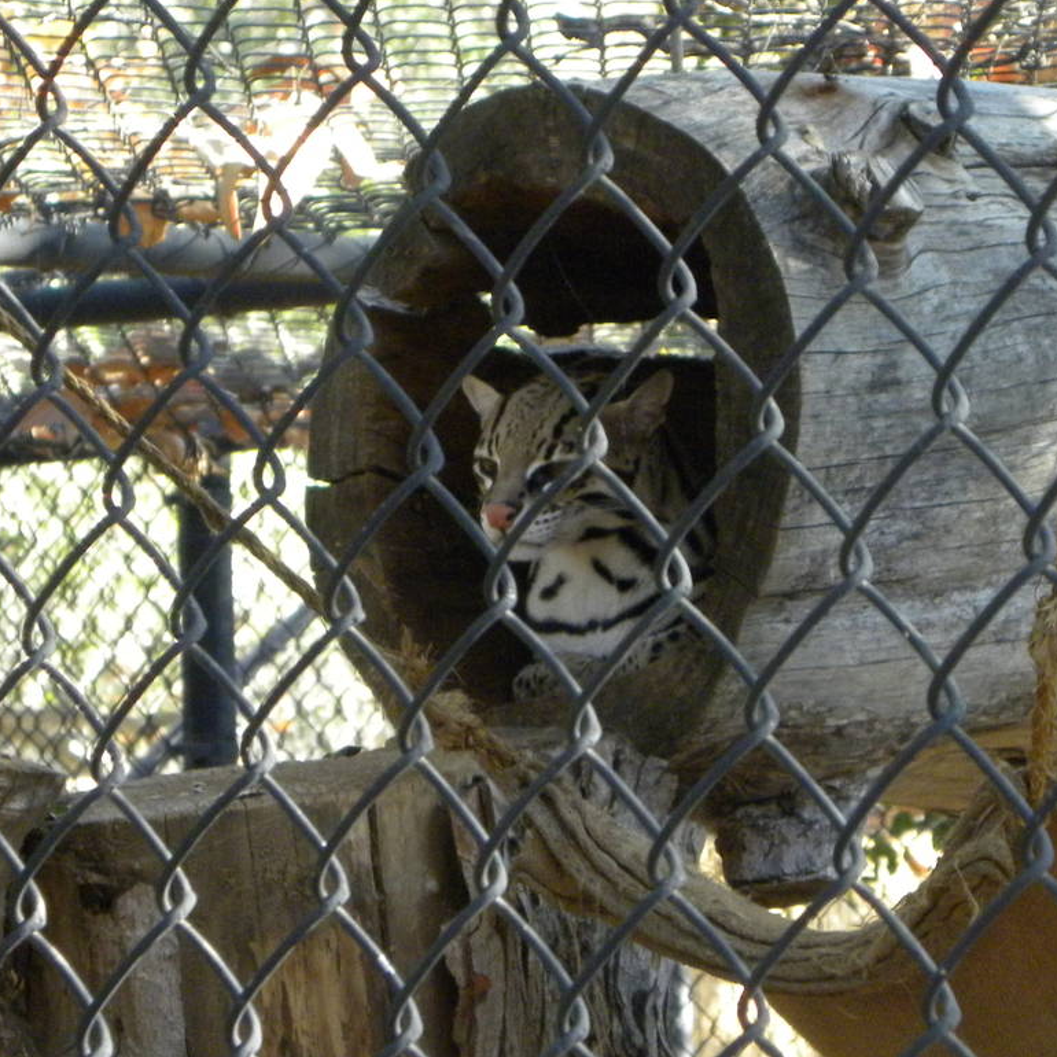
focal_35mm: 237
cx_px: 560
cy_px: 509
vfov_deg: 7.4
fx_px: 8188
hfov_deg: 7.4
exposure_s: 1/73.5
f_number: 4.5
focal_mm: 23
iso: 305
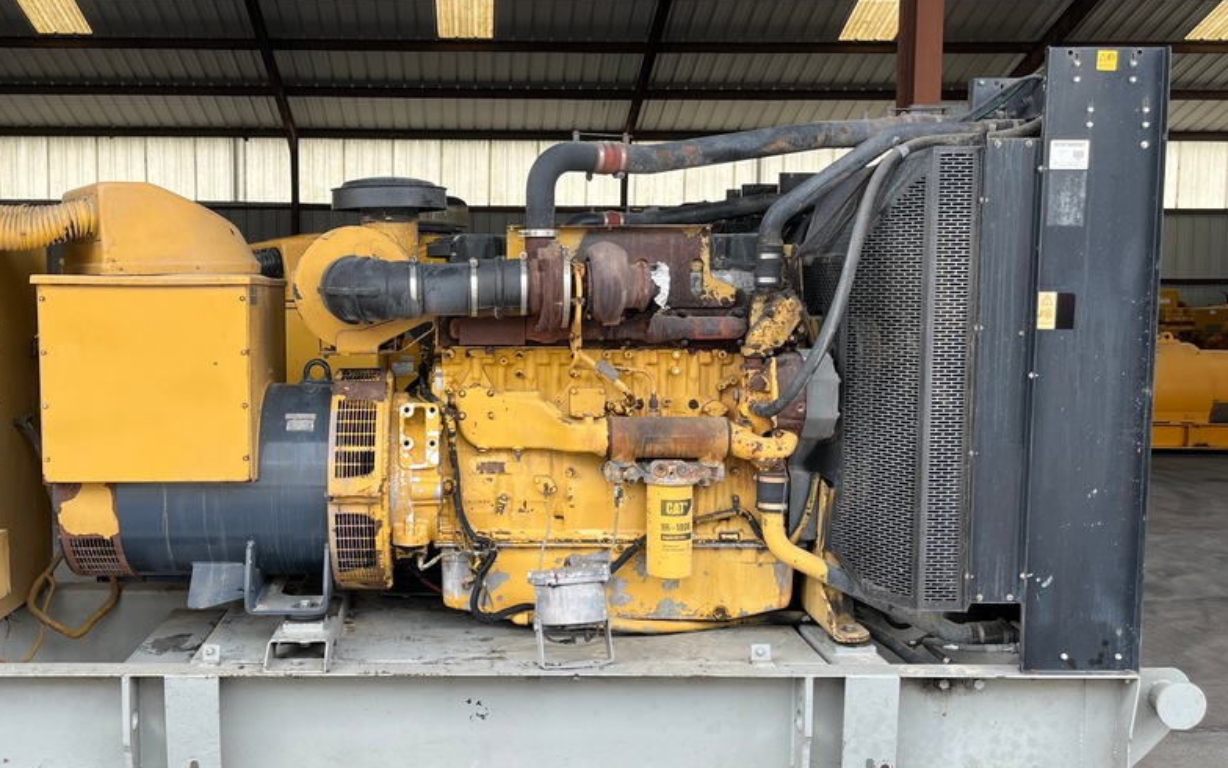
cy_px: 382
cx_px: 481
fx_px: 1205
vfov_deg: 35.3
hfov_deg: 53.6
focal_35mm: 36
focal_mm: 5.1
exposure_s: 1/121
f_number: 1.6
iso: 50
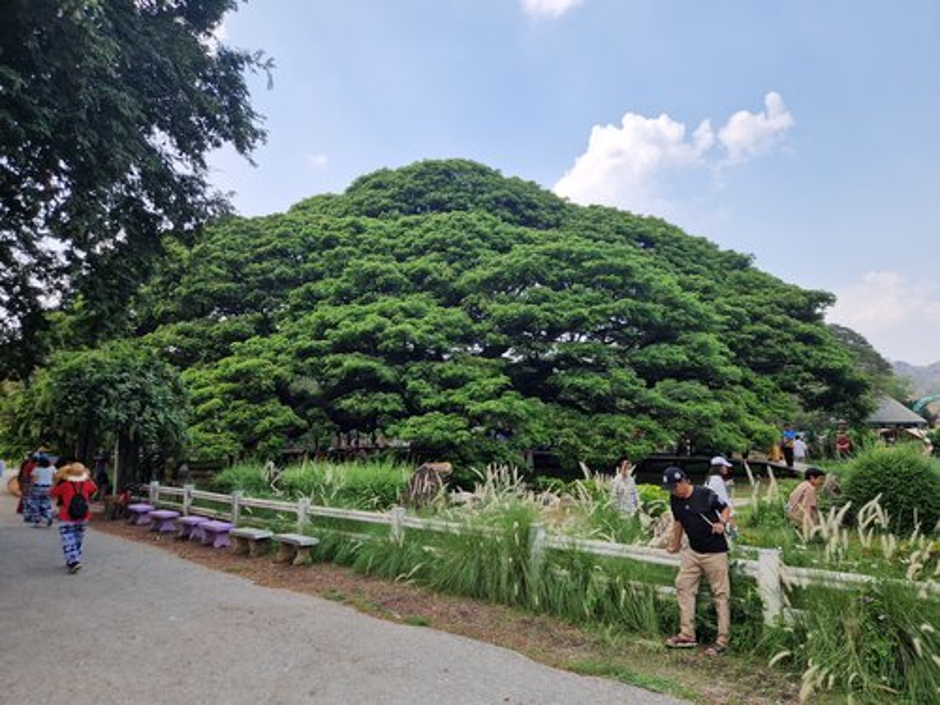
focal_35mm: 23
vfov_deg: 58.9
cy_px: 352
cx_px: 470
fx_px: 625
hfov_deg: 73.9
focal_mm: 5.4
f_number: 1.8
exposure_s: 1/920
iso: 50
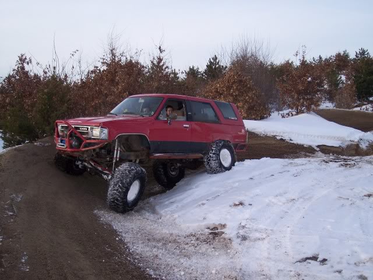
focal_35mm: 38
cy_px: 140
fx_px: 409
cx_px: 186
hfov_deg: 49.0
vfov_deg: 37.7
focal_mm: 8
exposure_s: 1/700
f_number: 2.8
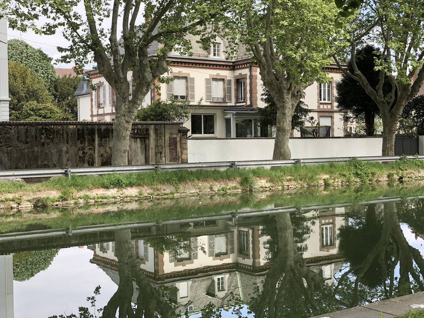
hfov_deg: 36.8
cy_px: 159
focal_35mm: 52
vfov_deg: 28.0
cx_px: 212
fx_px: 637
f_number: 2.4
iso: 16
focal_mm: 6
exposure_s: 1/231
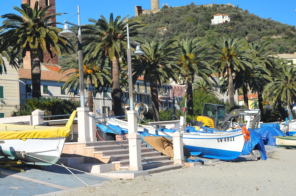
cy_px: 88
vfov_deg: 39.8
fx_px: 271
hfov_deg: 56.8
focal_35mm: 33
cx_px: 118
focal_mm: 20
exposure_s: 1/800
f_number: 16
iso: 1250
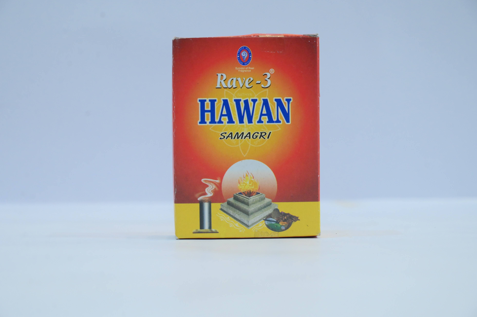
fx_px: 927
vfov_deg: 19.4
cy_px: 158
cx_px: 238
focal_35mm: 70
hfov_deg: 28.9
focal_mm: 70
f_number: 6.3
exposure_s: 1/125
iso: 3200
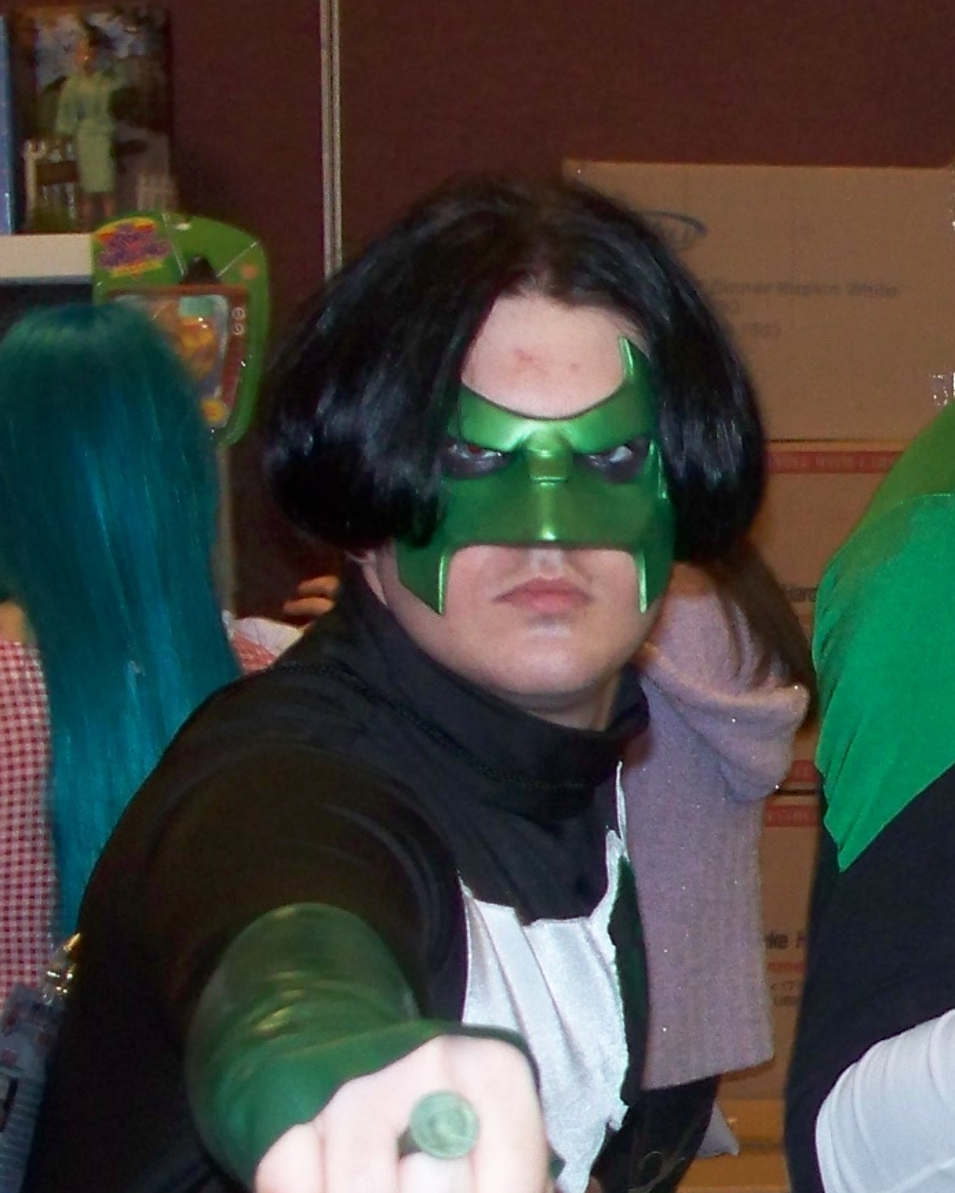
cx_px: 1528
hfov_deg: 12.6
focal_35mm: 115
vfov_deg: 16.6
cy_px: 886
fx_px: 4062
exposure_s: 1/30
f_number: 2.8
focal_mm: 7.54
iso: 200
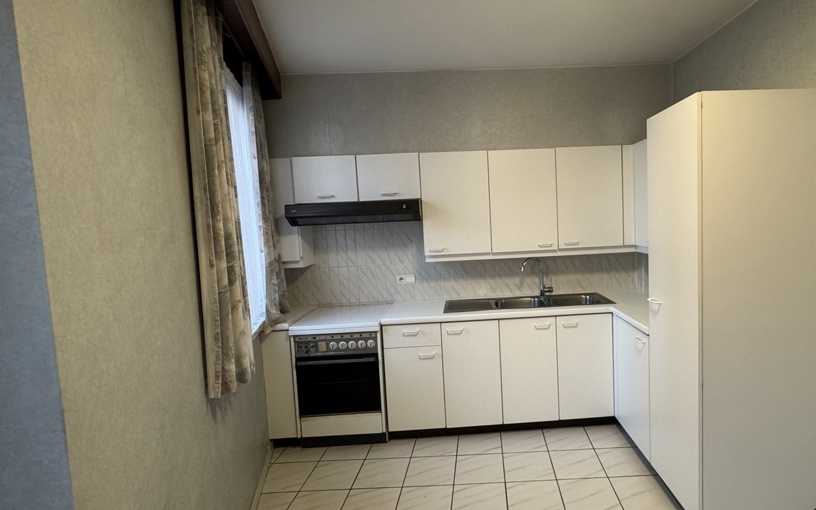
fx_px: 422
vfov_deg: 62.2
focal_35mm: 19
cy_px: 248
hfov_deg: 87.0
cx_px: 485
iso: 160
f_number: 2.2
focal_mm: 2.22
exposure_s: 1/50
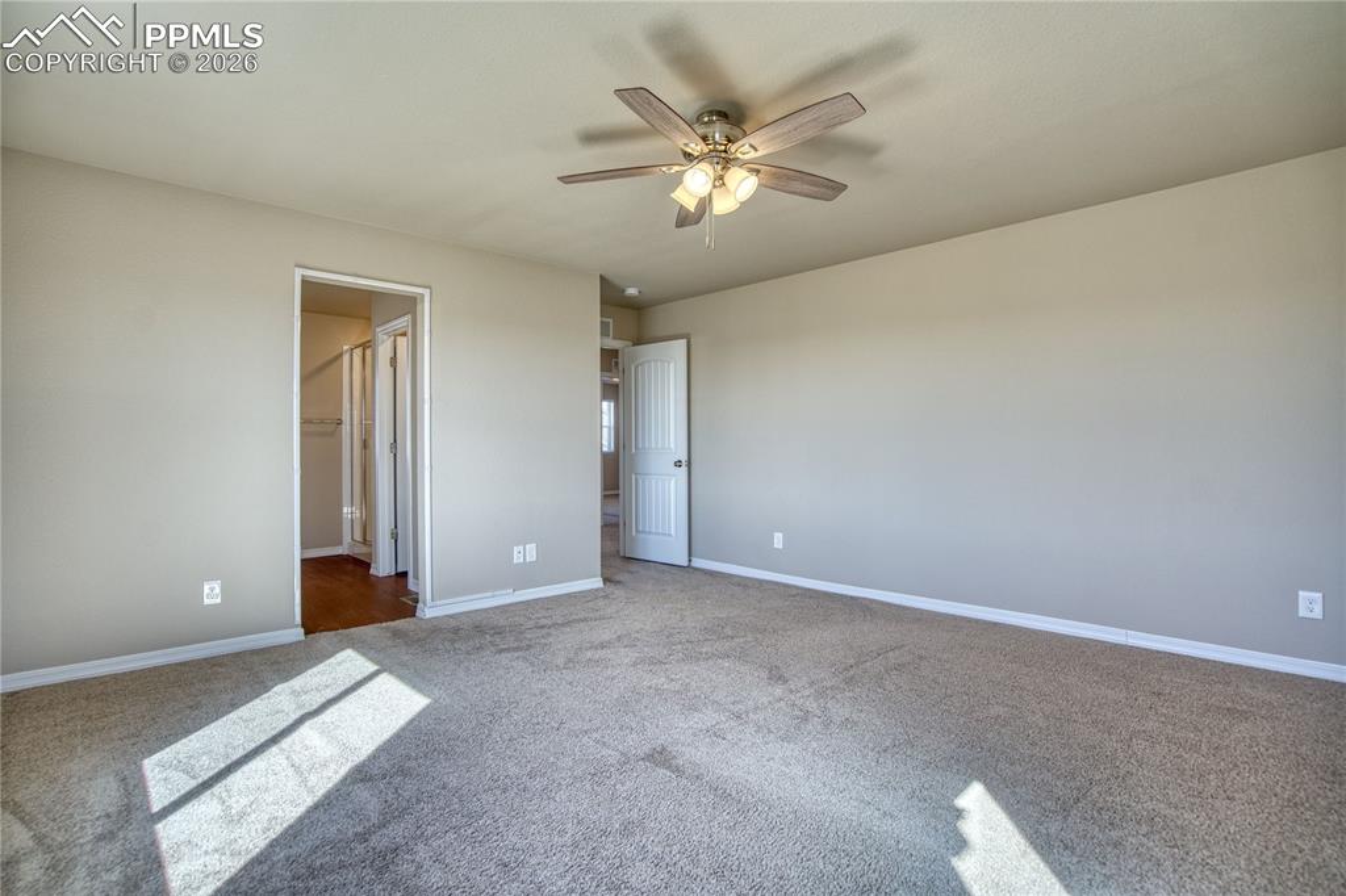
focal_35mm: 16
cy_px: 448
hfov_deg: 96.8
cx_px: 673
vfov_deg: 73.7
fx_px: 598
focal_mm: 16
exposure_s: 1/200
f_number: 4
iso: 500
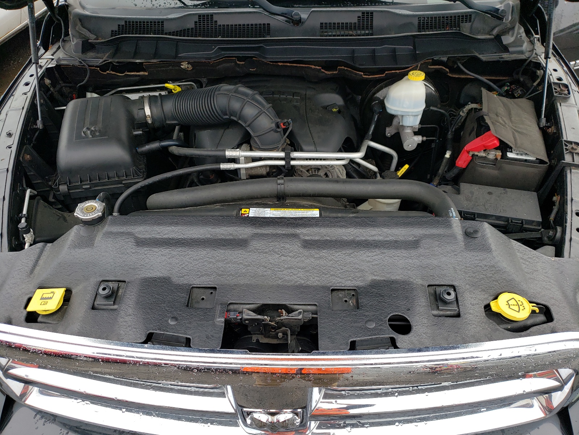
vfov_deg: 53.1
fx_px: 435
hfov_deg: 67.3
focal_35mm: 26
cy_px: 218
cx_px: 290
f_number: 1.5
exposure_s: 1/196
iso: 50
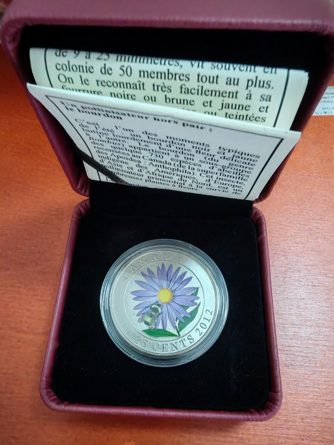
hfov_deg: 53.1
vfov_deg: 67.3
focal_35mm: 26
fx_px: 334
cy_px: 222
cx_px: 167
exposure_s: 1/20
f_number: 2.2
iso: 400
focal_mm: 1.96
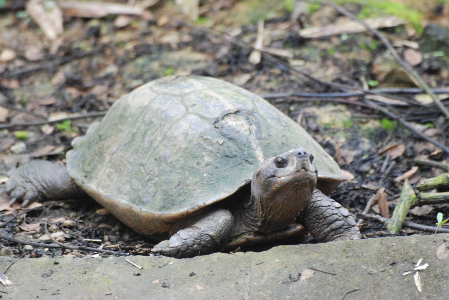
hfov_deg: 4.6
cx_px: 224
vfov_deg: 3.1
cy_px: 150
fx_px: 5619
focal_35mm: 450
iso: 1600
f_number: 8
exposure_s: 1/160
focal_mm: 300
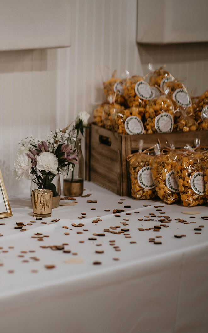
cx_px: -30
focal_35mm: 131
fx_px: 1188
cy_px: 167
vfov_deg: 15.9
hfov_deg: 9.9
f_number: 1.8
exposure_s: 1/100
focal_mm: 85
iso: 200
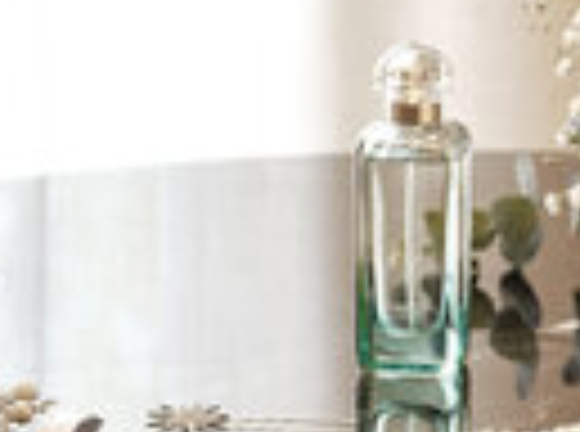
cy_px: -936
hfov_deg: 5.1
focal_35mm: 389
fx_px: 6500
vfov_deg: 3.7
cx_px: 171
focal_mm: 63
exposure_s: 1/100
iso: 640
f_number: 4
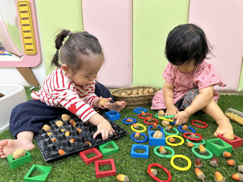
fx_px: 168
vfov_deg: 56.8
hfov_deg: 71.6
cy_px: 91
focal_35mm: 24
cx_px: 122
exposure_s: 1/60
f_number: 1.78
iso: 160
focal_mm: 6.86
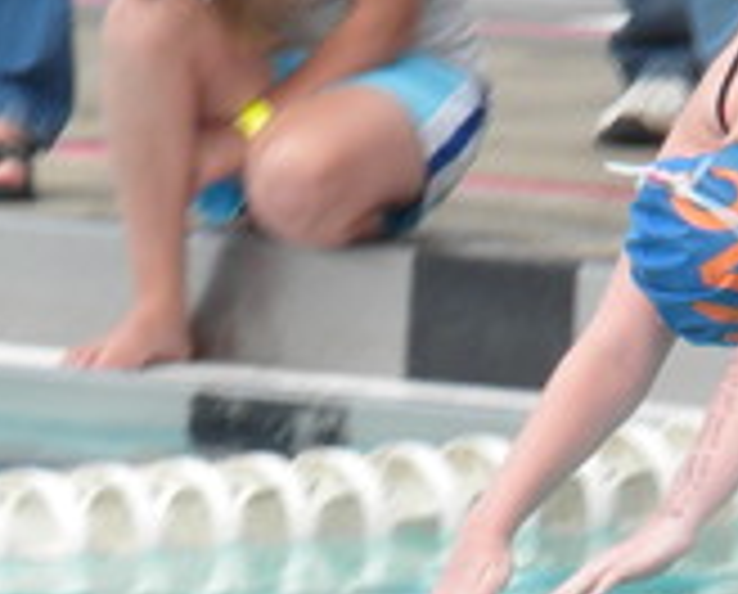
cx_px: 468
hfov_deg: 2.0
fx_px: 21631
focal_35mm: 988
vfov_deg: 1.6
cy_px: 382
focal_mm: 46.2
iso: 64
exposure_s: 1/198
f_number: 5.3
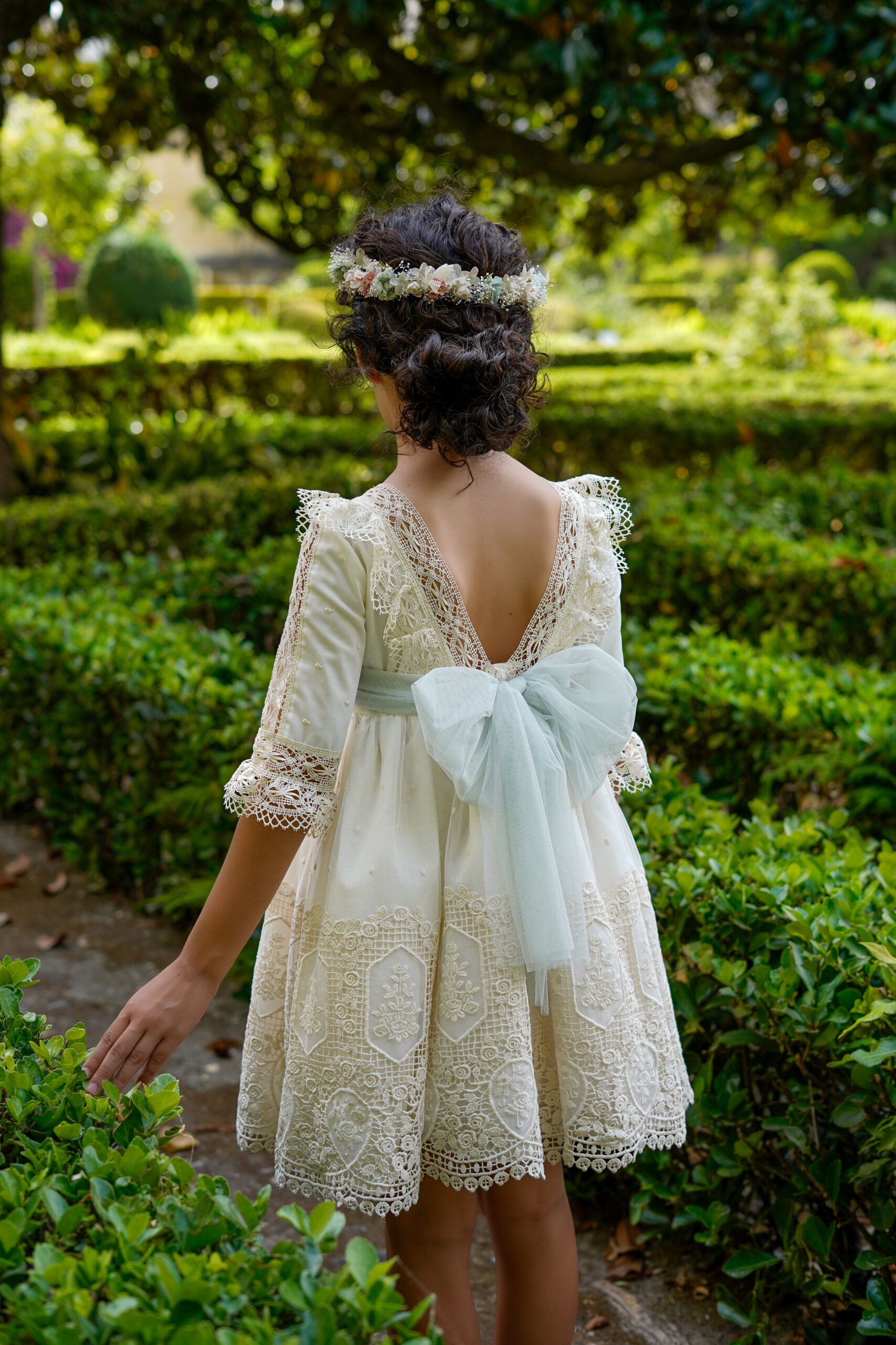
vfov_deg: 39.6
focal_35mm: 50
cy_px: 672
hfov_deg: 27.0
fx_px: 1866
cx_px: 448
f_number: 3.5
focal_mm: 50
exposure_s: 1/200
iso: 80
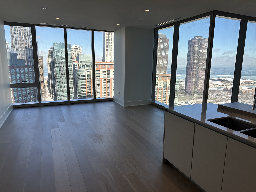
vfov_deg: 56.8
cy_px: 96
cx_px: 128
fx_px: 177
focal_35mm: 24
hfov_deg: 71.6
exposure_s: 1/1357
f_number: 1.78
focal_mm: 6.86
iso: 80
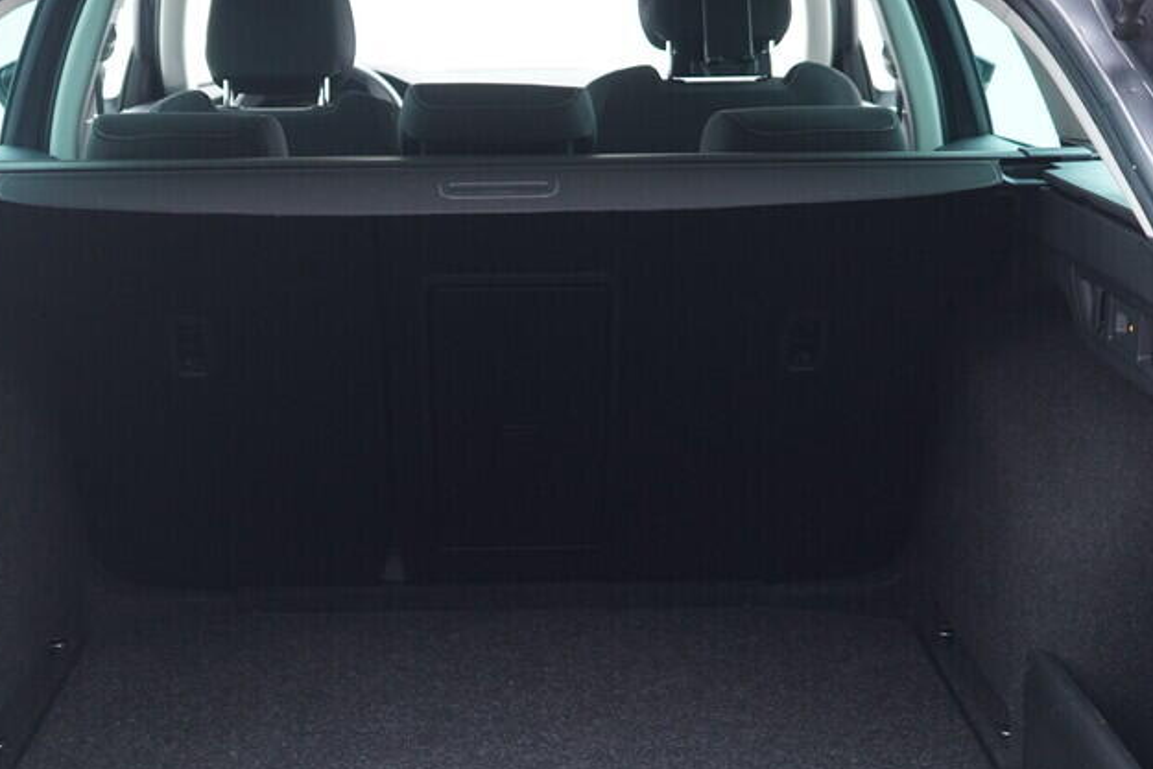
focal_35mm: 59
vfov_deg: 22.9
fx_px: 1890
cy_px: 508
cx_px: 504
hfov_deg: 33.9
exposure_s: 1/40
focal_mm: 24
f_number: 2.8
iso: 500
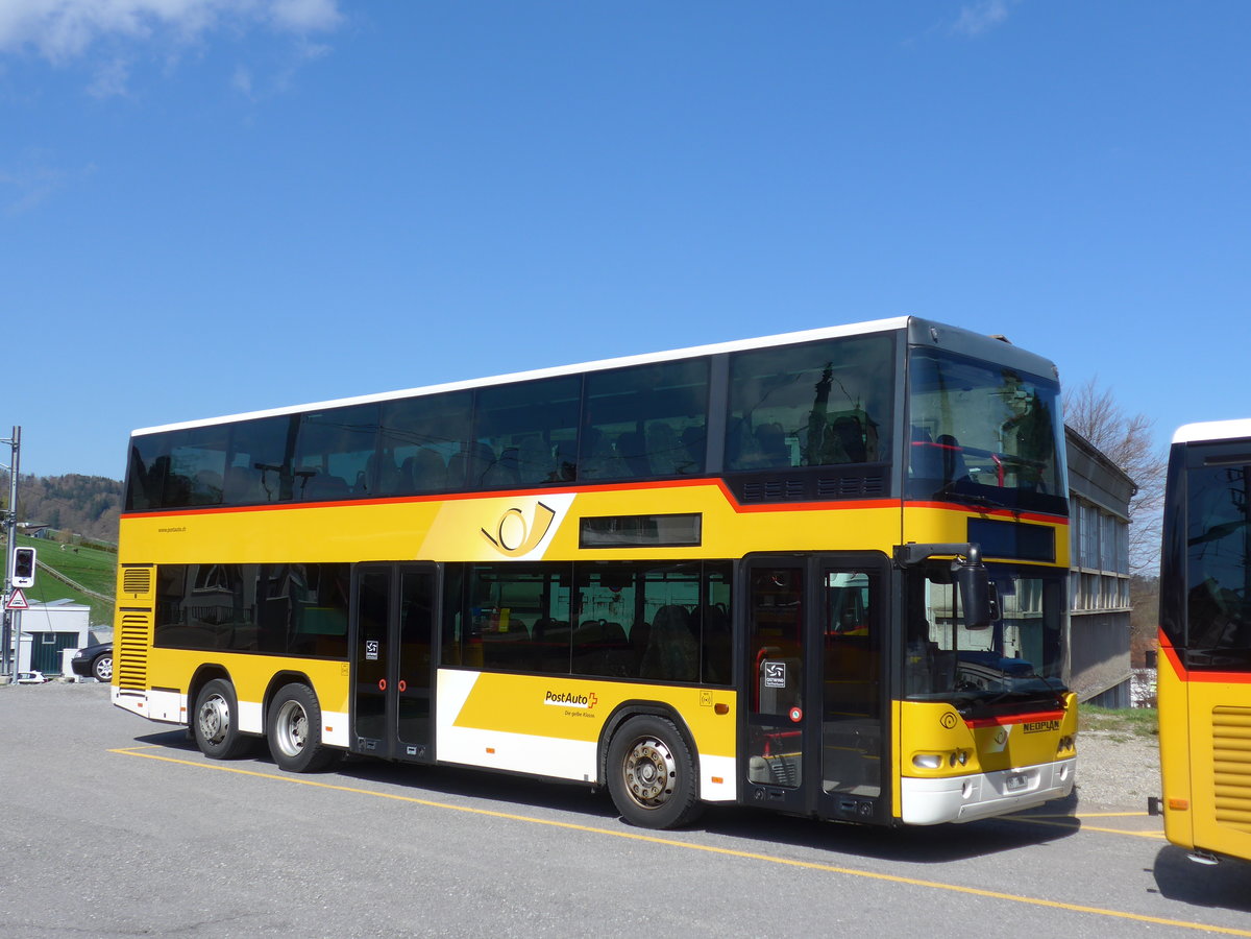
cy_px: 470
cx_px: 626
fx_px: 1409
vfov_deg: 36.8
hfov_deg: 47.9
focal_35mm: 39
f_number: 2.8
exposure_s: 1/2000
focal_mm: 8
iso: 80
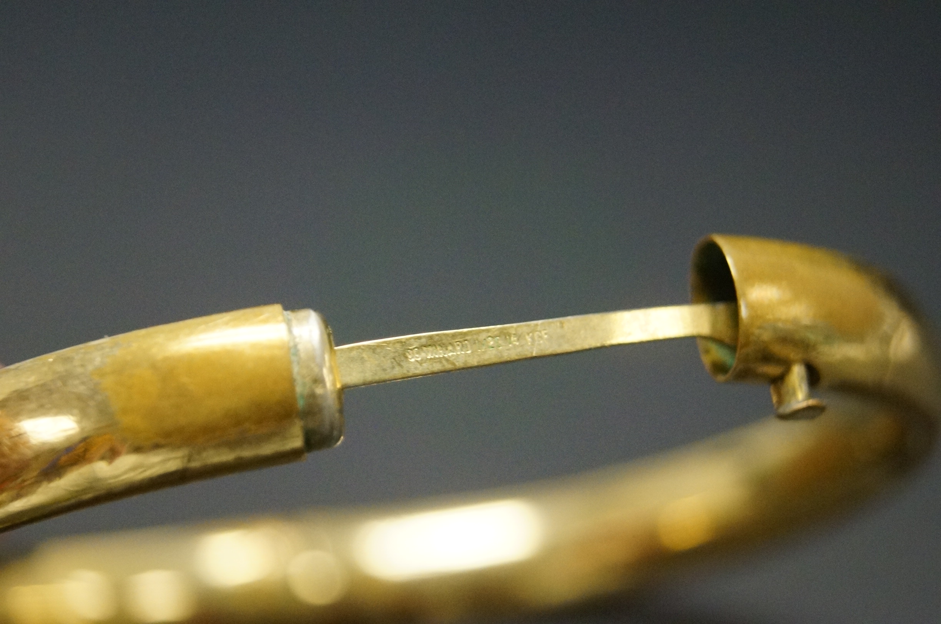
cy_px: 312
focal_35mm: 82
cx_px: 470
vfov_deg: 16.5
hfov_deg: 24.7
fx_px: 2153
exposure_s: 1/100
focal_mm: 55
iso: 3200
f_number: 5.6
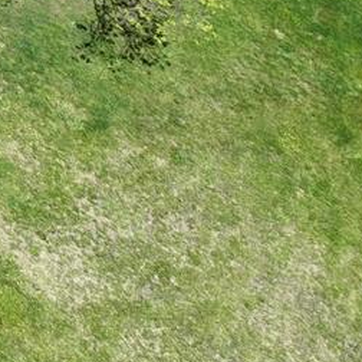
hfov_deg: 8.2
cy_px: -437
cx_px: -836
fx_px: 2035
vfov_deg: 9.3
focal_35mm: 172
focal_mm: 12.29
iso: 100
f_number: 2.8
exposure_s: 1/1250
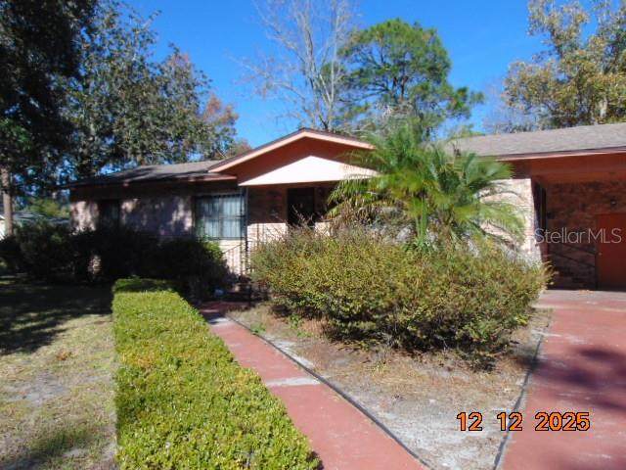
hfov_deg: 60.0
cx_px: 313
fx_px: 543
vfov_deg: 46.8
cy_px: 235
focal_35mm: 30
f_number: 3.1
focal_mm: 5.4
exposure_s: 1/1000
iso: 80
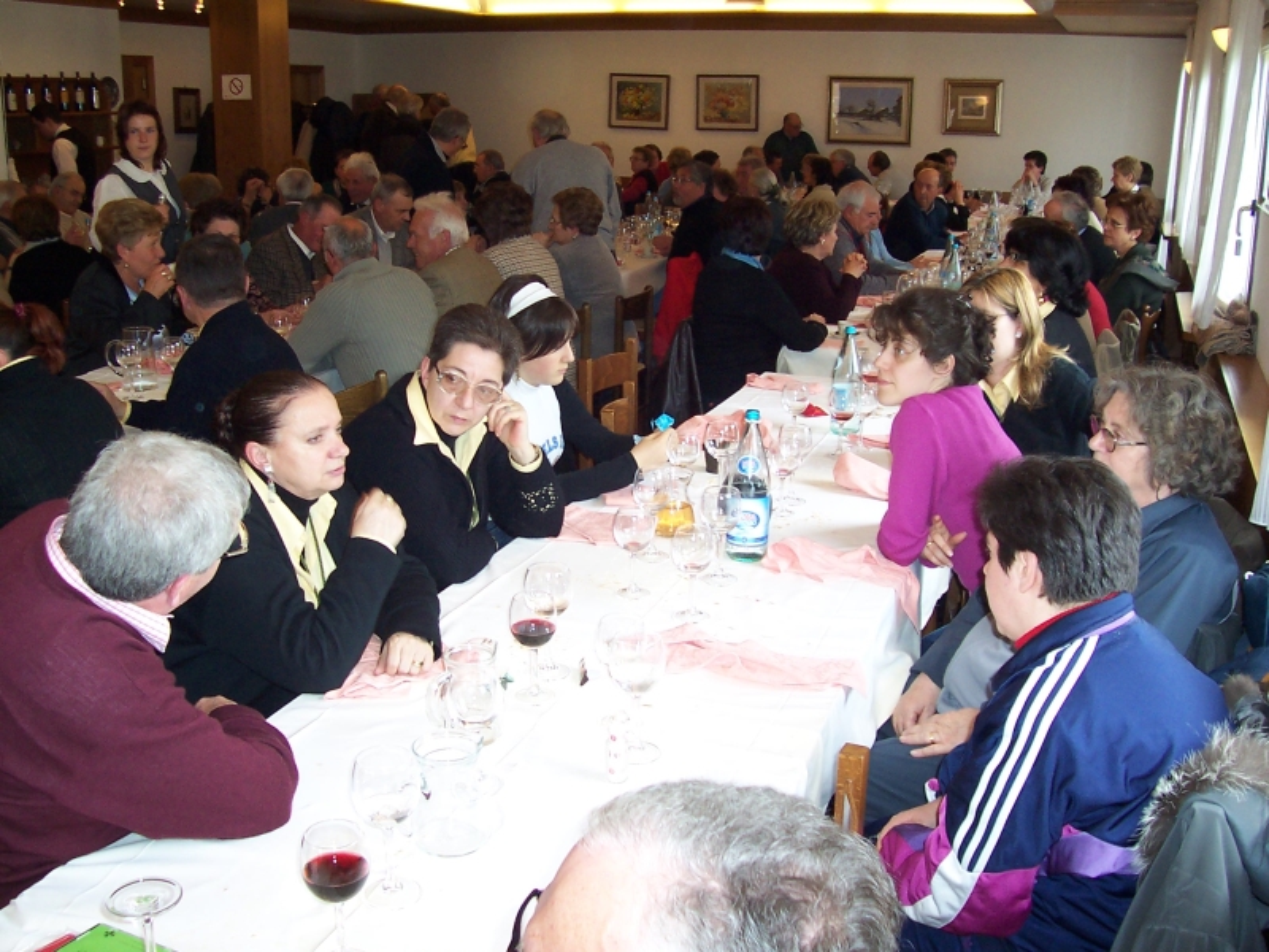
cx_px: 634
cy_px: 476
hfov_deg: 50.1
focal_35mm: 37
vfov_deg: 38.7
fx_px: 1356
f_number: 2.8
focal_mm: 5.6
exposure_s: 1/60
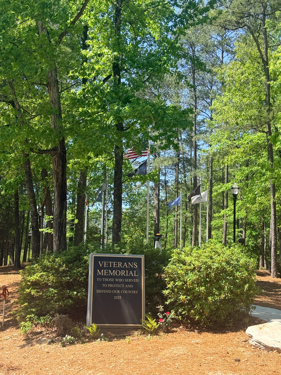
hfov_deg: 30.3
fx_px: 519
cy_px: 188
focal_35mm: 48
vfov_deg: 39.7
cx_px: 140
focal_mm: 6.76
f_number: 1.78
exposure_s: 1/1608
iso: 100
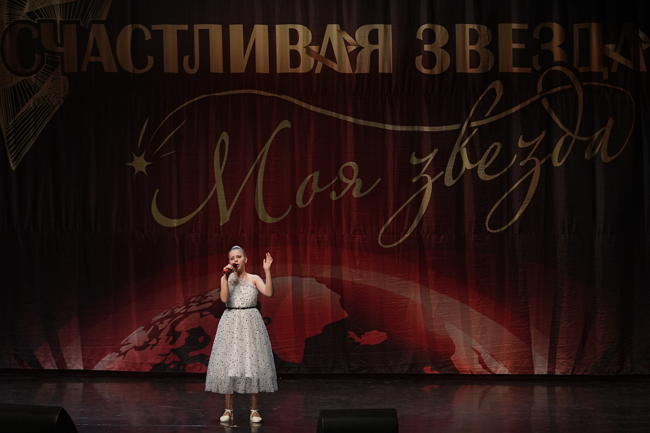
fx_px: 1914
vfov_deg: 12.9
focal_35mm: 106
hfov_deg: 19.3
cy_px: 217
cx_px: 323
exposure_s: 1/400
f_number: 2.8
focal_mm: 70
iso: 1600
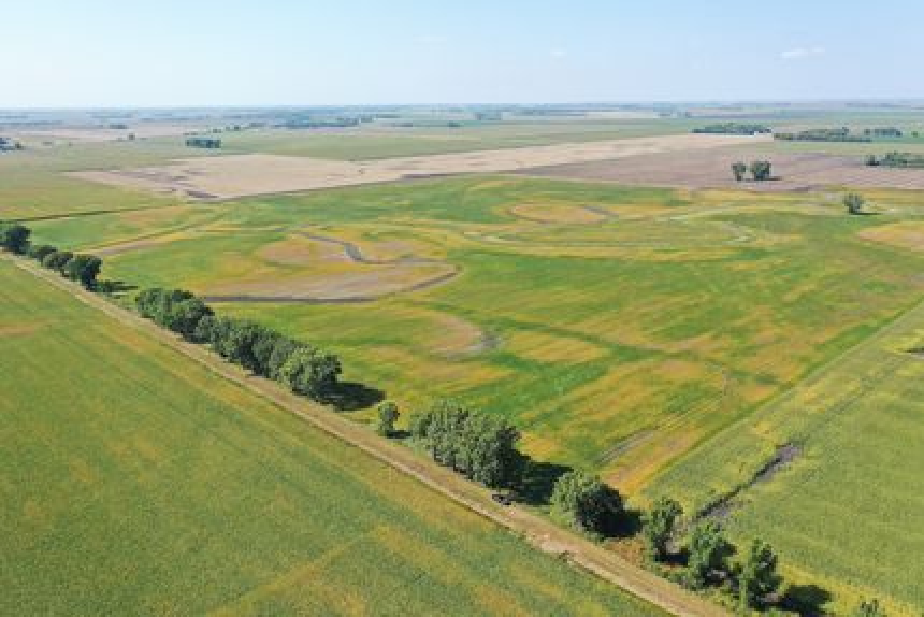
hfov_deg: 65.5
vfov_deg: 46.4
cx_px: 462
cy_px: 308
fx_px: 719
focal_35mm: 28
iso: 100
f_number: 4
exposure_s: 1/640
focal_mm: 10.26
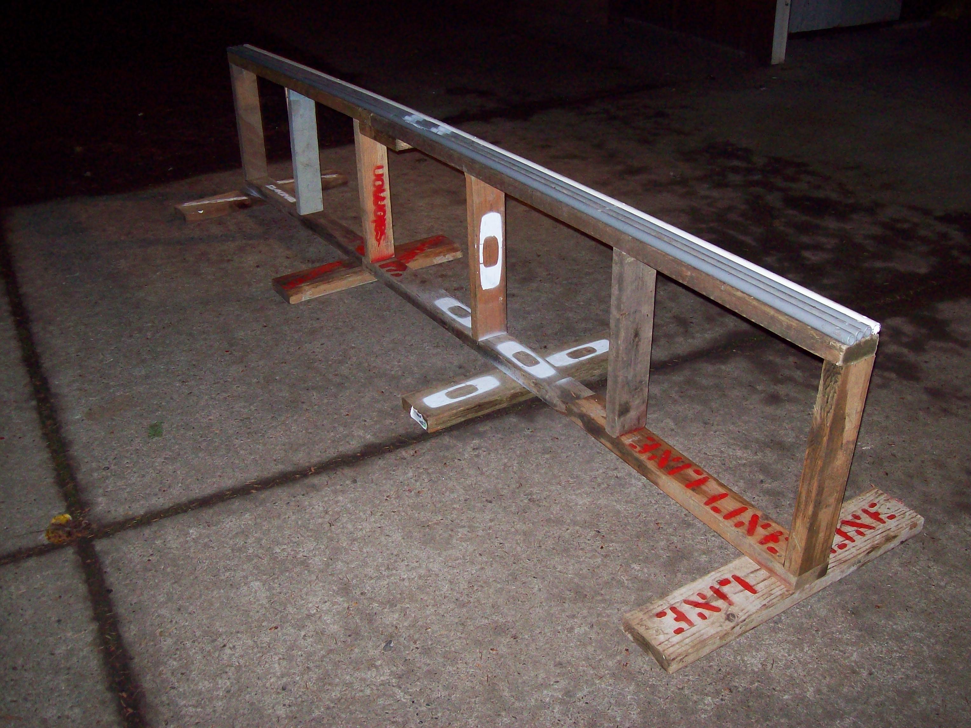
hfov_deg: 51.4
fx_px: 1010
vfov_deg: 39.7
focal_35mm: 36
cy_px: 364
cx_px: 486
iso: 200
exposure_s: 1/64
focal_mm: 6
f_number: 2.7
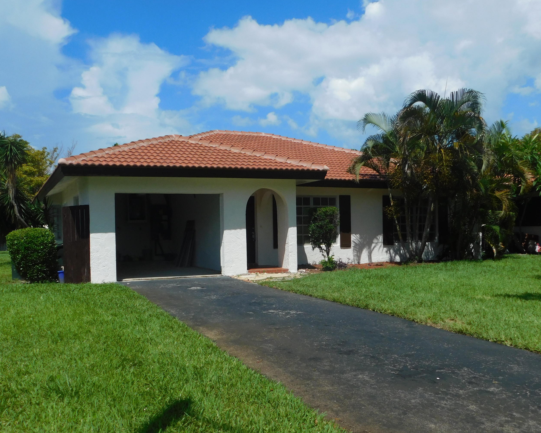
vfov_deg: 42.2
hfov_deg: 51.5
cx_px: 262
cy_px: 235
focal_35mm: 35
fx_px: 560
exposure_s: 1/640
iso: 125
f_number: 6.4
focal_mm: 5.3
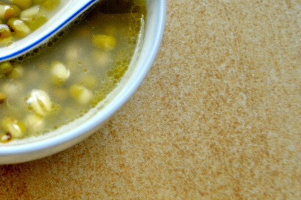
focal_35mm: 184
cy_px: 9
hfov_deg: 11.1
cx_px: 10
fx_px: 1538
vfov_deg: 7.4
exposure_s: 1/320
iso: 200
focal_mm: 55
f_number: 5
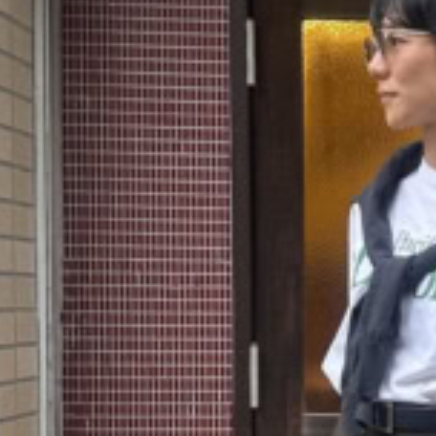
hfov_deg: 24.3
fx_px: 955
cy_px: 470
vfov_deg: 24.2
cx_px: 462
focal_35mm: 67
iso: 200
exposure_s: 1/100
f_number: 1.8
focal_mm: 6.9
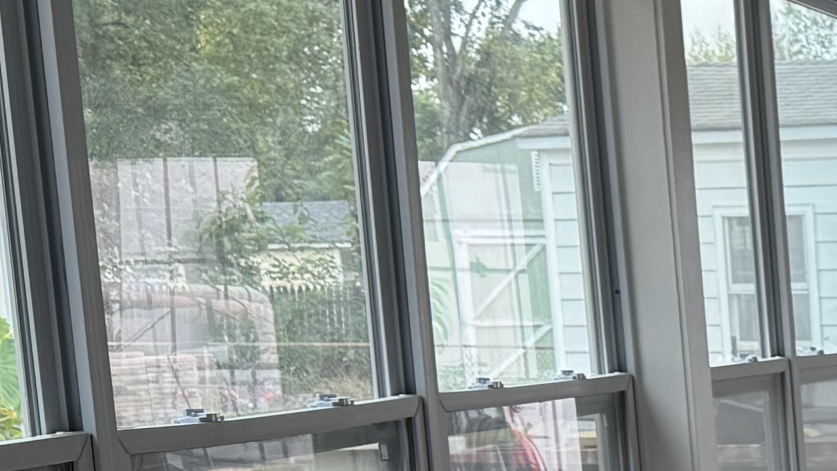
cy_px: 679
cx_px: 1410
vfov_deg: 10.8
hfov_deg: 16.9
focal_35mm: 109
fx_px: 2419
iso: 100
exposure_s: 1/121
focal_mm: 6.76
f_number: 1.78
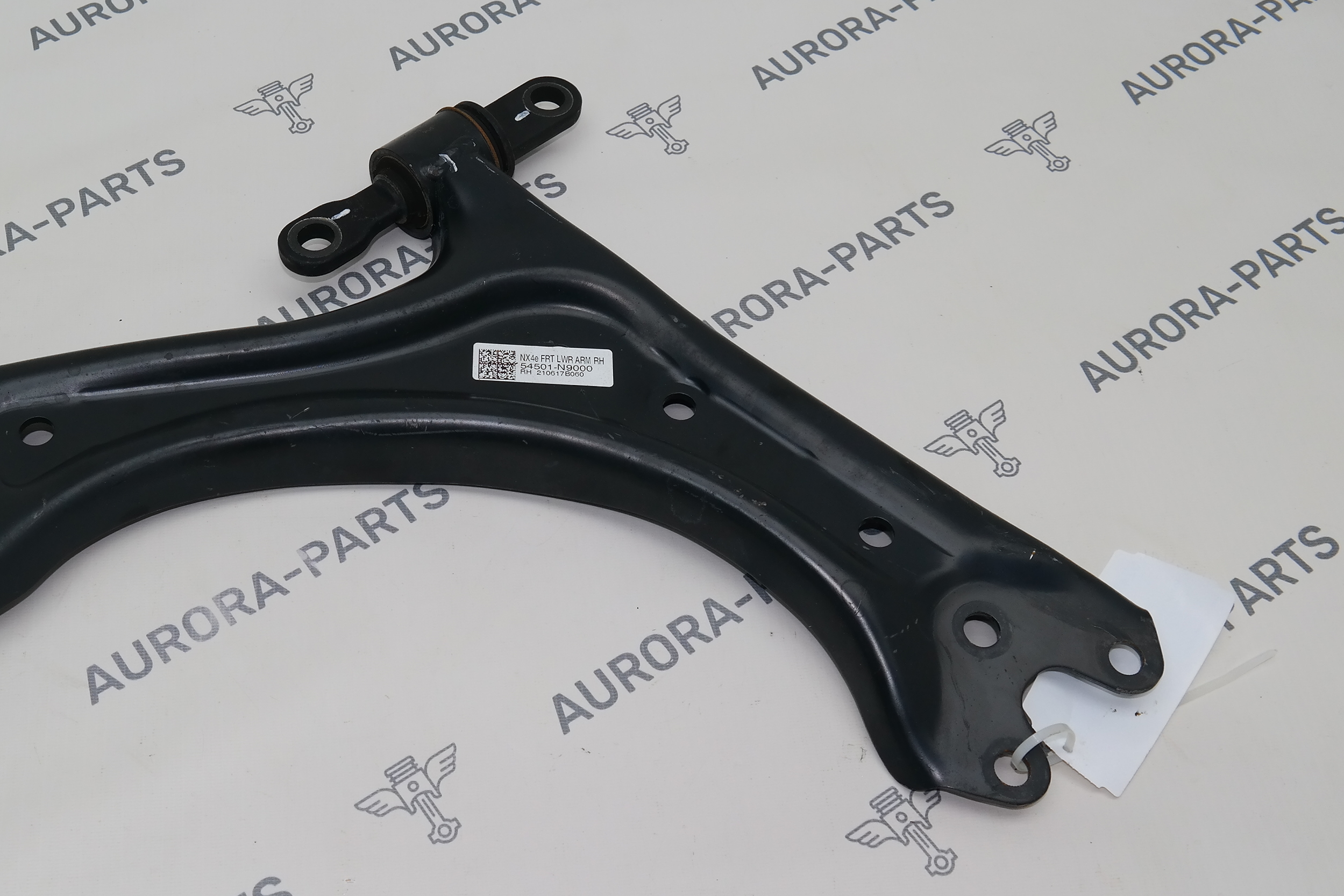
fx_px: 1568
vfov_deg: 31.9
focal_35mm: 42
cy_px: 438
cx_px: 413
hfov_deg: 45.5
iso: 200
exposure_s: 1/80
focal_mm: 18
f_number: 5.6
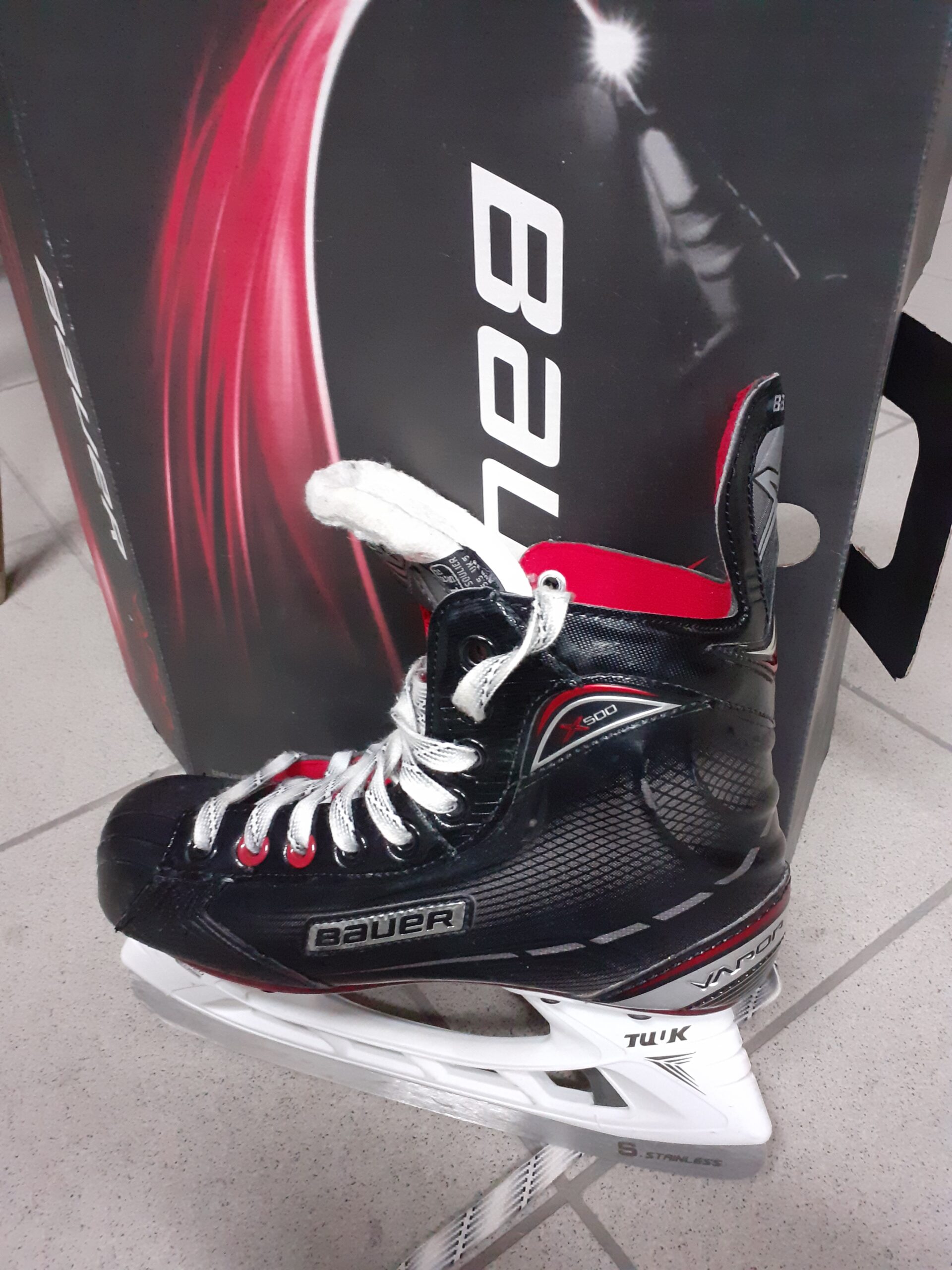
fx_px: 990
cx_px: 476
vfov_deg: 65.3
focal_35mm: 27
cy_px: 635
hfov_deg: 51.4
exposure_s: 1/20
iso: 500
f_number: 1.9
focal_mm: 3.6
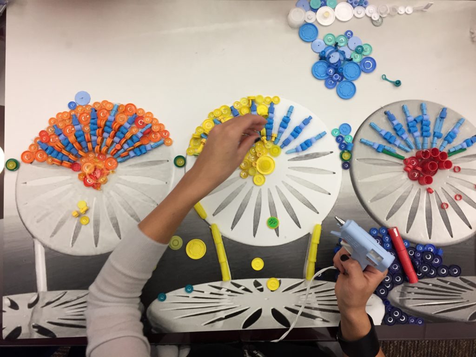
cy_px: 178
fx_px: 399
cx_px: 238
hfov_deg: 61.7
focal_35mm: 29
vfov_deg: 48.2
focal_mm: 4.15
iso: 40
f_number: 2.2
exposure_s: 1/30
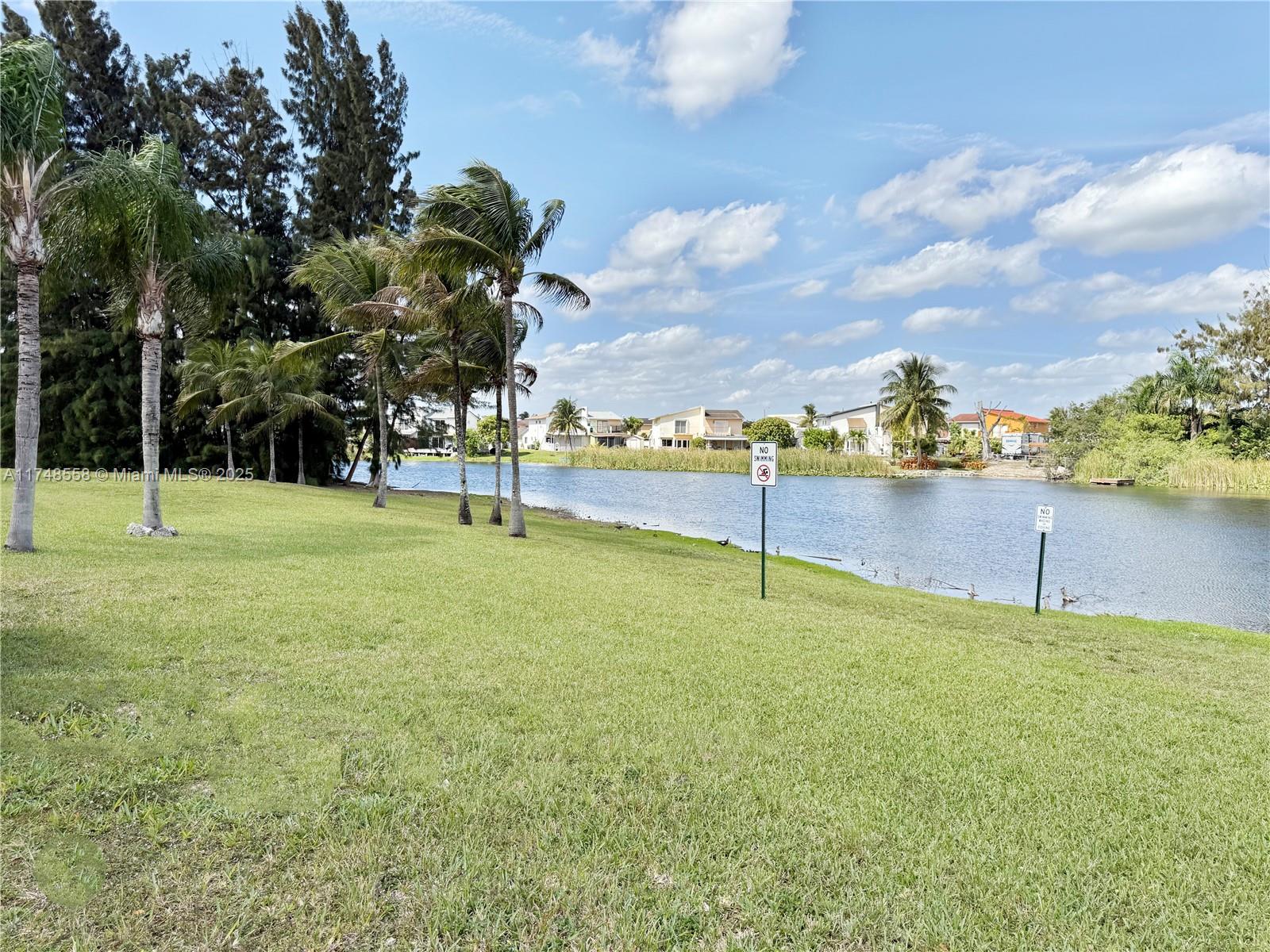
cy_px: 476
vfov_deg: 56.8
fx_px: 881
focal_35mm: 24
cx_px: 635
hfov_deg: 71.6
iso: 80
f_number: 1.78
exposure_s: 1/4167
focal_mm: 6.76
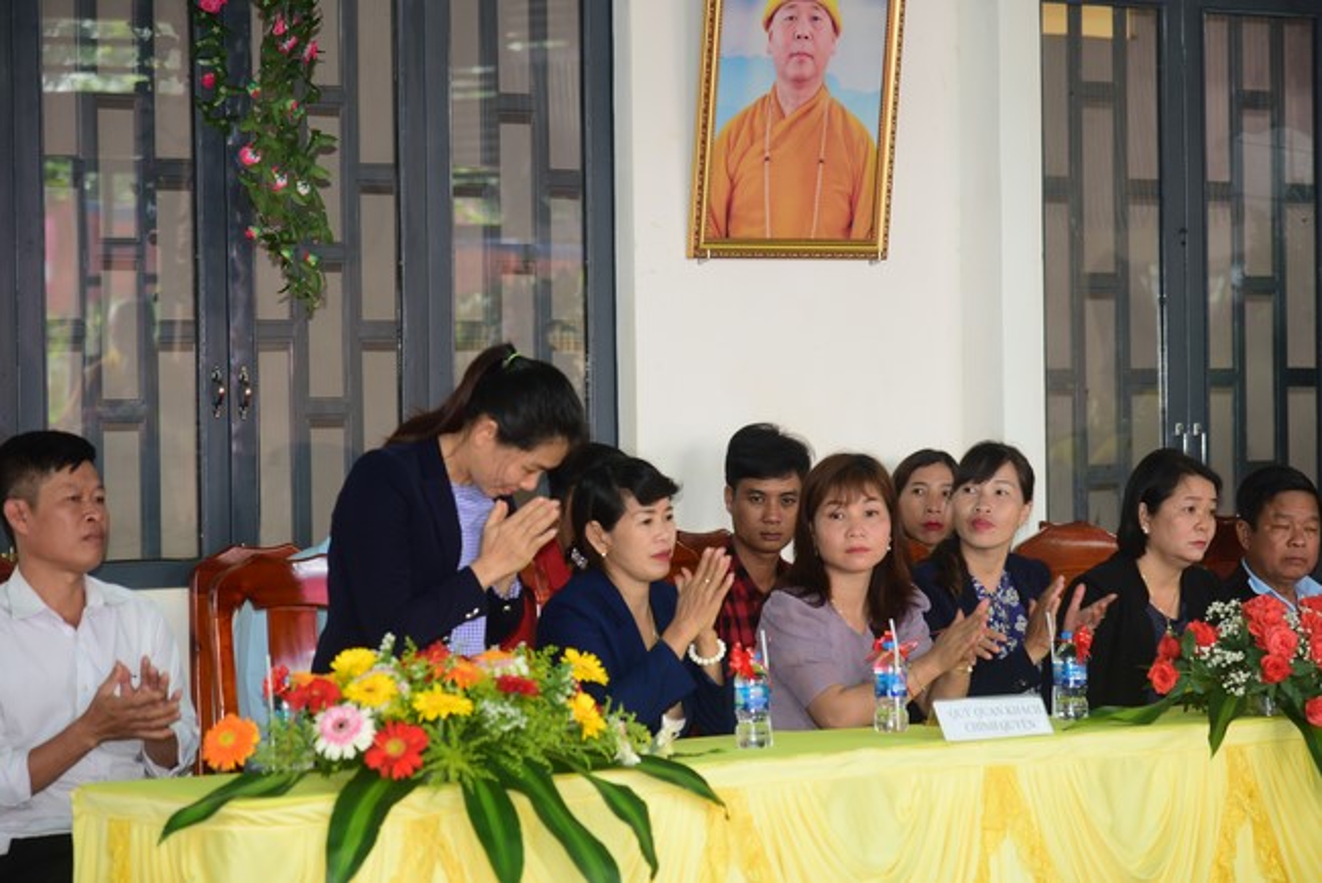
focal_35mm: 120
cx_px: 661
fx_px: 4408
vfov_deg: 11.4
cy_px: 442
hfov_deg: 17.1
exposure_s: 1/160
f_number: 4
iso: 500
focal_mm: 120
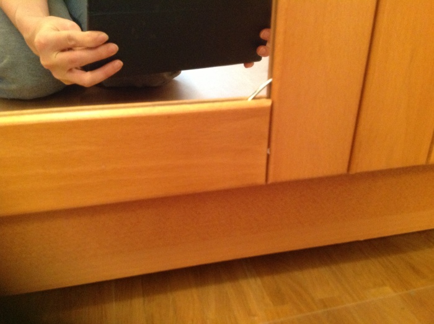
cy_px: 162
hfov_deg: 52.7
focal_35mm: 35
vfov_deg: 40.6
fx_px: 438
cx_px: 217
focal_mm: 4.28
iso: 500
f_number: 2.4
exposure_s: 1/15
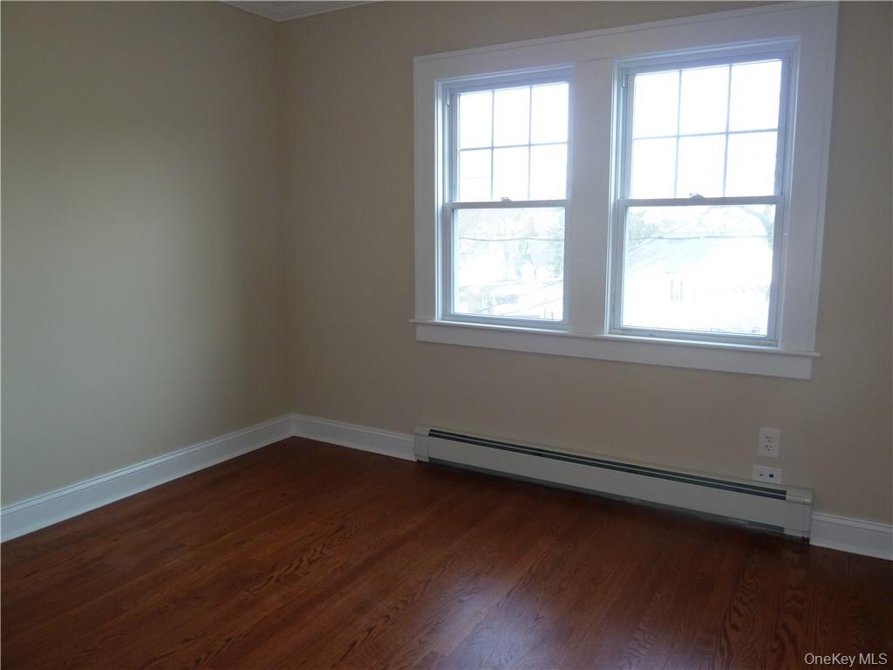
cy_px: 335
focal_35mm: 25
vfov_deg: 54.9
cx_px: 446
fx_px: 645
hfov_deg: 69.4
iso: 100
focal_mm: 4.1
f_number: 3.3
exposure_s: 1/30
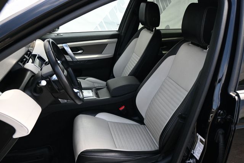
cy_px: 82
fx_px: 213
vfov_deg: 41.7
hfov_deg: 59.5
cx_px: 122
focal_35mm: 32
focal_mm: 21
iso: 360
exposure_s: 1/250
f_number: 4
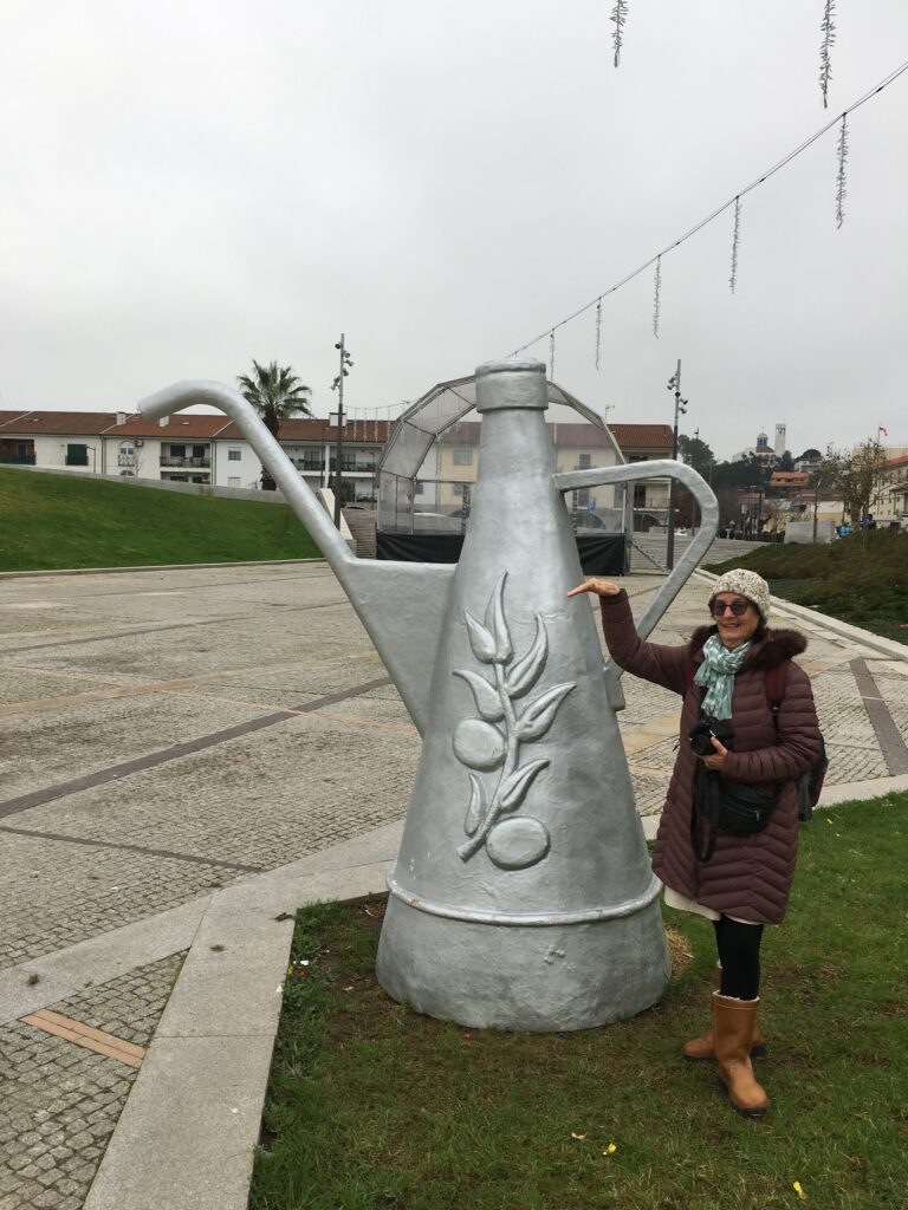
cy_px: 605
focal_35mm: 29
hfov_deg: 48.2
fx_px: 1014
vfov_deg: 61.7
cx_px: 454
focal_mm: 4.15
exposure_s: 1/340
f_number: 2.2
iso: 25
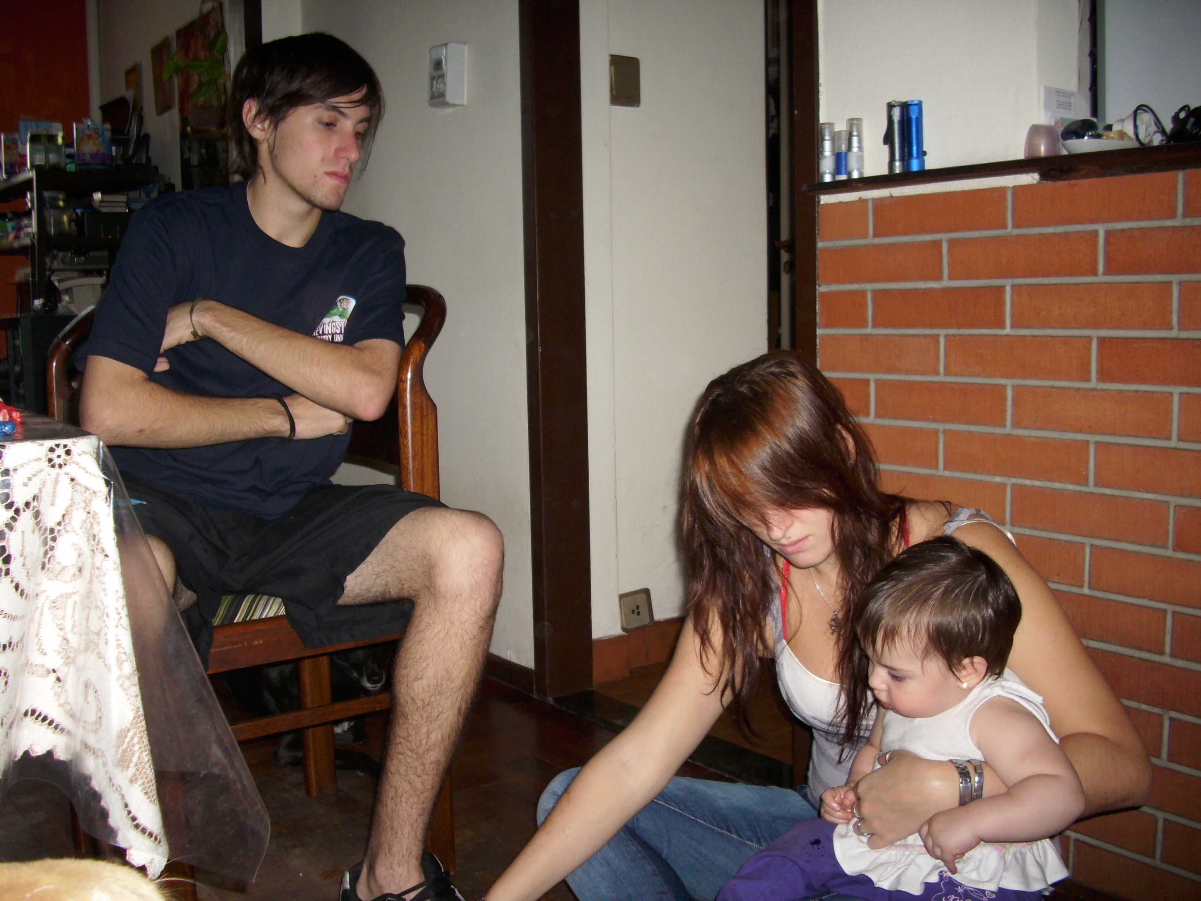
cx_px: 600
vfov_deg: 45.4
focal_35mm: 31
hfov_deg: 58.4
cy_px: 450
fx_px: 1076
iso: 100
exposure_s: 1/60
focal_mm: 6.2
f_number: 2.8
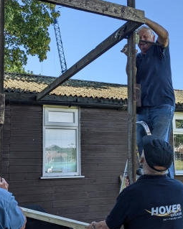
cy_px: 118
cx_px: 89
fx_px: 339
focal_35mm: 50
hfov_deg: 30.2
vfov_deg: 37.3
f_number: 1.73
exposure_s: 1/1805
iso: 49
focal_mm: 4.38
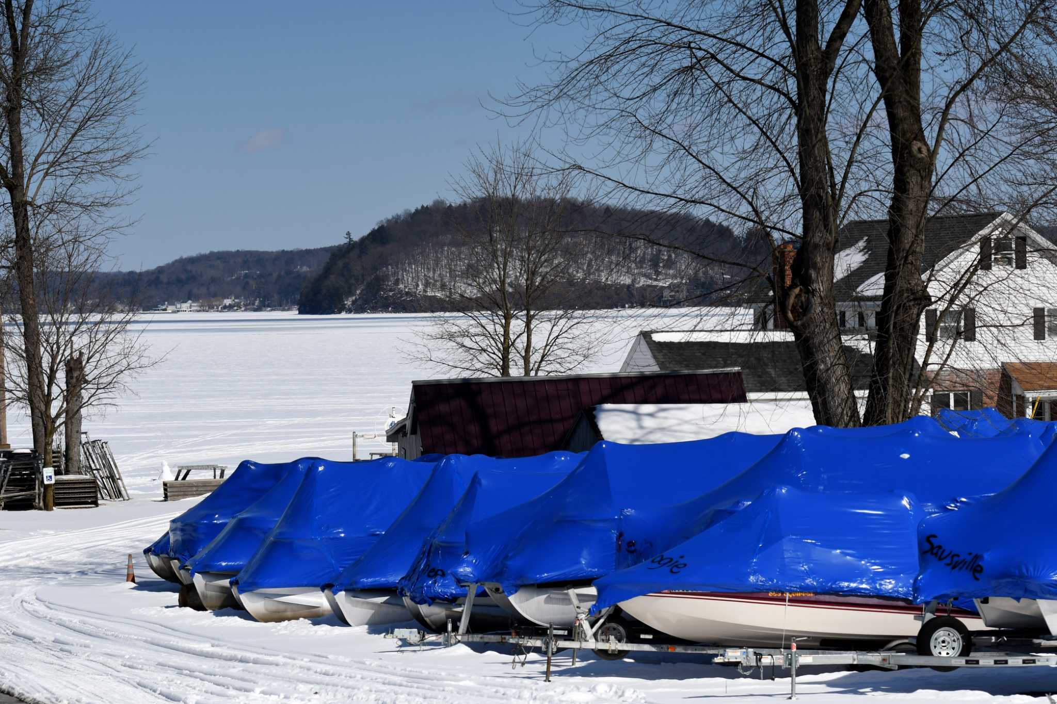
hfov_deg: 15.9
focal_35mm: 129
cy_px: 352
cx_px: 528
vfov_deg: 10.6
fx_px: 3787
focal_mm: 86
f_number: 5
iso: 280
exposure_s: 1/8000
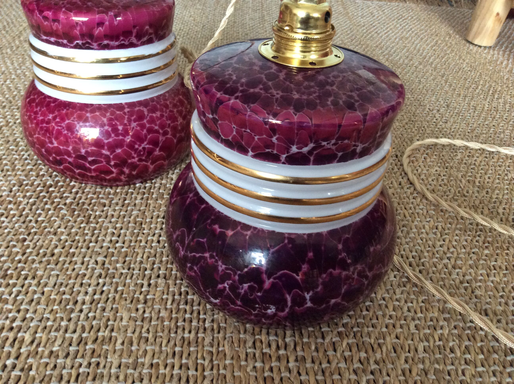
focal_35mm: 32
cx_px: 257
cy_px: 192
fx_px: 474
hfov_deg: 56.9
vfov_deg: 44.1
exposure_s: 1/25
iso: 200
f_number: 2.4
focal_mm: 3.3
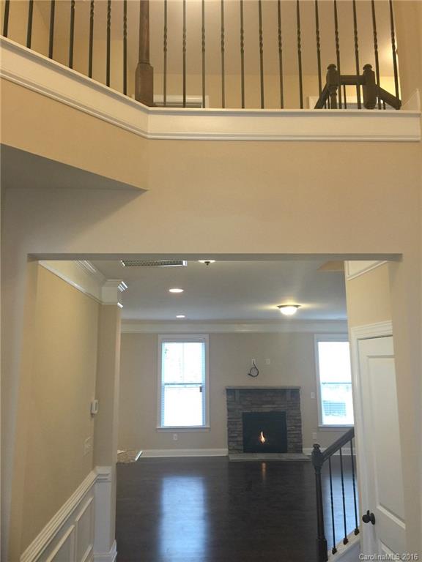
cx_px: 211
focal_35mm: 29
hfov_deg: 48.2
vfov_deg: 61.7
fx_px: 471
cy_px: 281
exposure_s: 1/15
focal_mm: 4.15
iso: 50
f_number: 2.2
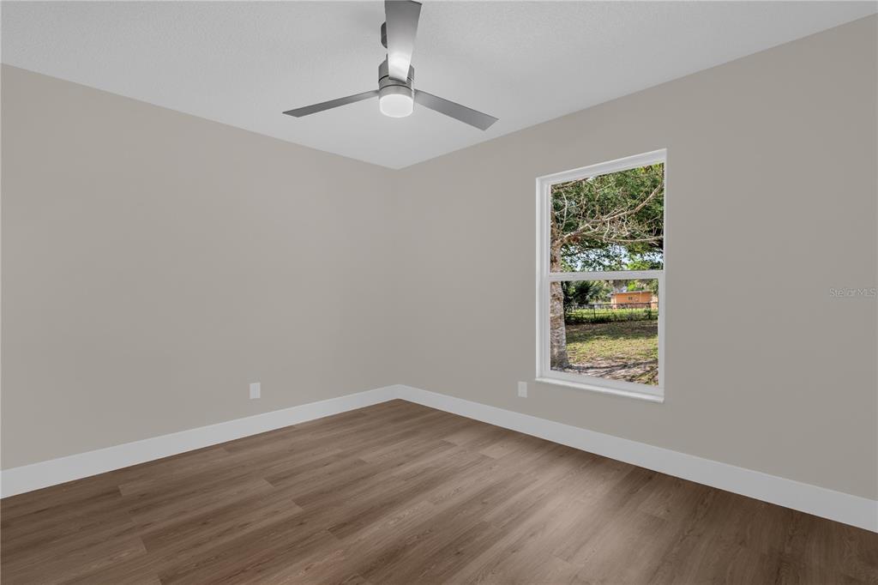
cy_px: 292
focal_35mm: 16
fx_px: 390
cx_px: 439
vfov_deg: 73.7
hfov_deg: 96.8
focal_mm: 16
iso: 160
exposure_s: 1/60
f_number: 5.6
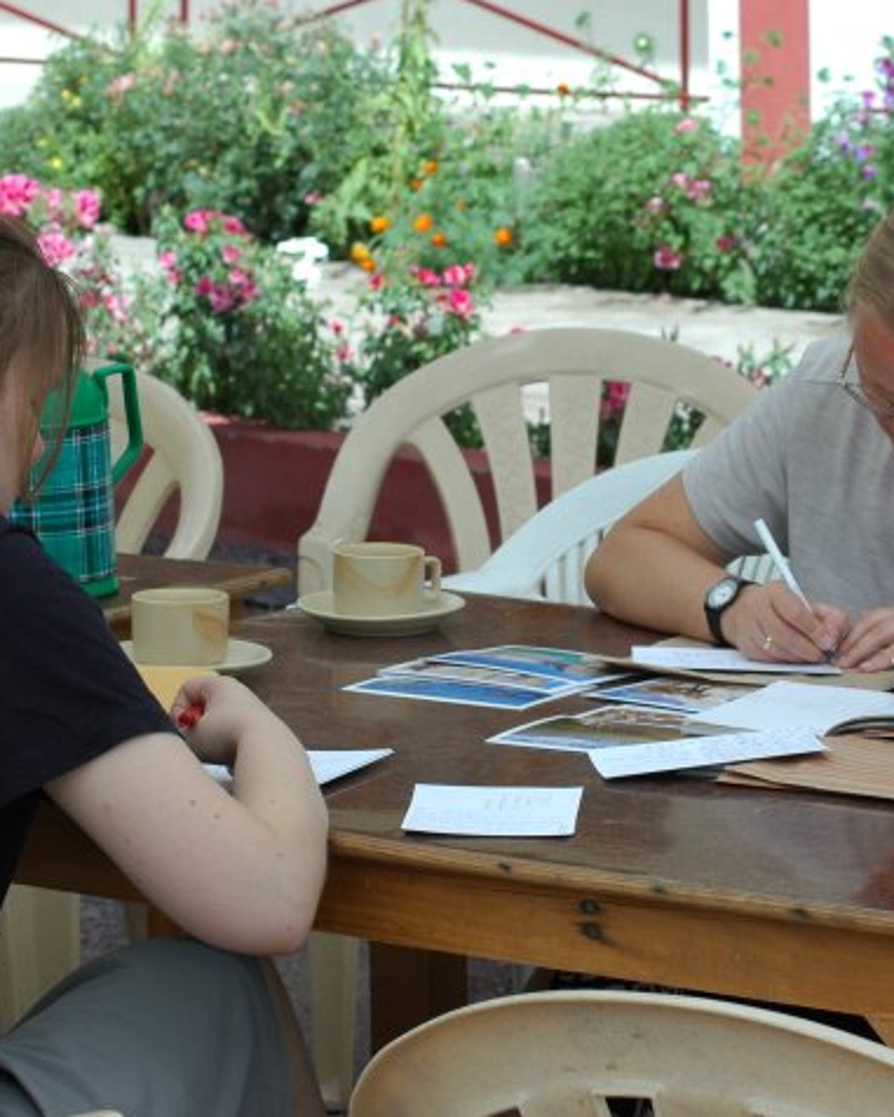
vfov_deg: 12.9
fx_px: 4926
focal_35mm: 149
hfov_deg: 10.4
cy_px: 556
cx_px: 455
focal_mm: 70
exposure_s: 1/160
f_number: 10
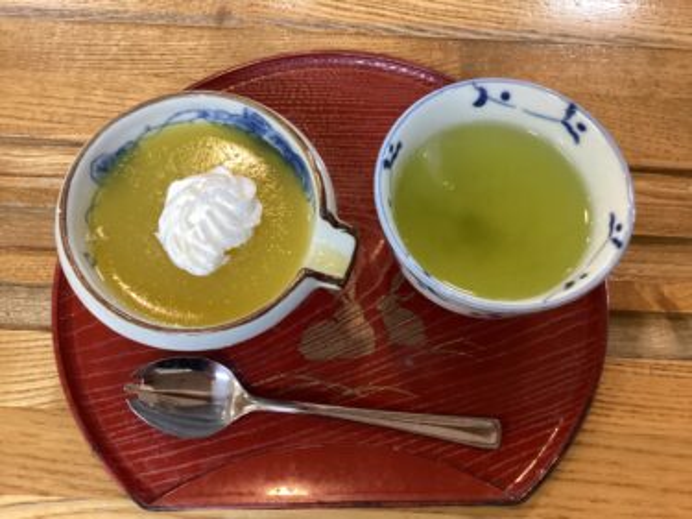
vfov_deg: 45.4
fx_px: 620
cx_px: 346
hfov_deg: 58.4
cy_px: 260
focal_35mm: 31
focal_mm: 3.3
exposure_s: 1/60
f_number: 2.4
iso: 250
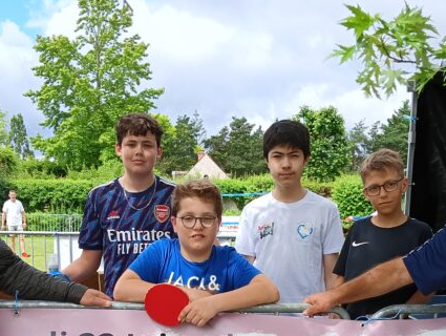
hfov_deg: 29.8
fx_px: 839
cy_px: 363
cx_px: 231
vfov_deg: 21.6
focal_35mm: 65
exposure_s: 1/411
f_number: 1.8
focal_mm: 4.05
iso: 50
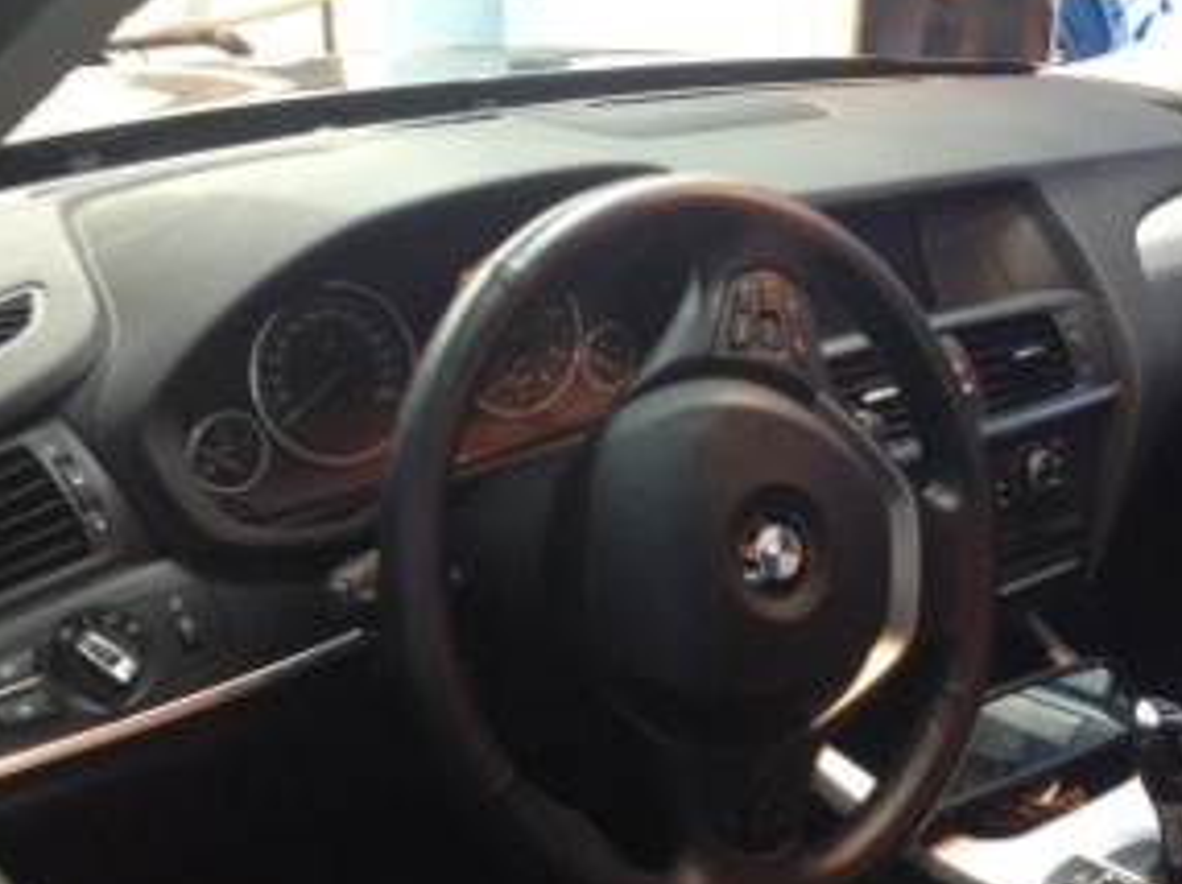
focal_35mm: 49
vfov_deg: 29.6
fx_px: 1672
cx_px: 711
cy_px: 504
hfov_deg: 38.8
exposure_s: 1/15
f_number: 2.4
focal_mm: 4.28
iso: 320
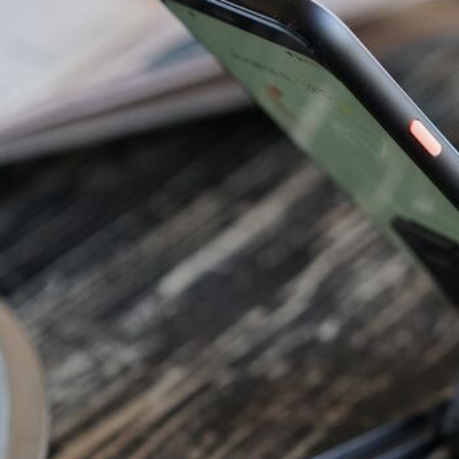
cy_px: 227
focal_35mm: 112
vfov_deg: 15.6
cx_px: 483
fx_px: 1680
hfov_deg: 15.2
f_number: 3.5
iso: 2500
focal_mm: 55
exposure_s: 1/250
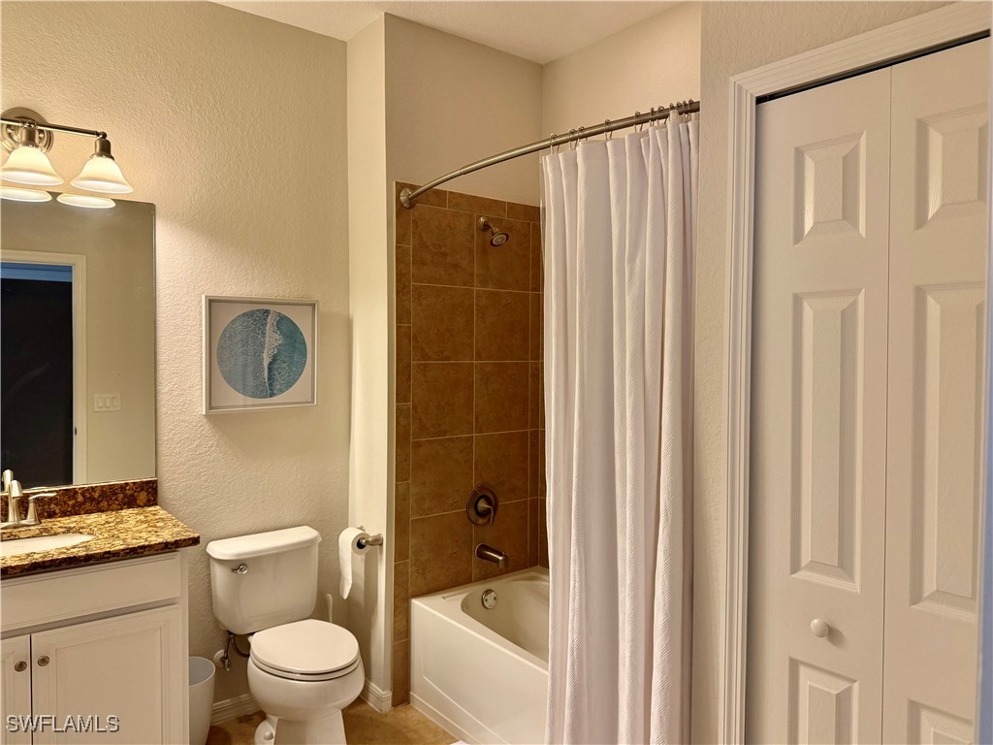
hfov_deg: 71.6
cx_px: 496
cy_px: 372
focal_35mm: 24
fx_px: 688
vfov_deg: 56.8
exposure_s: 1/120
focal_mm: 6.76
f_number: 1.78
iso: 200
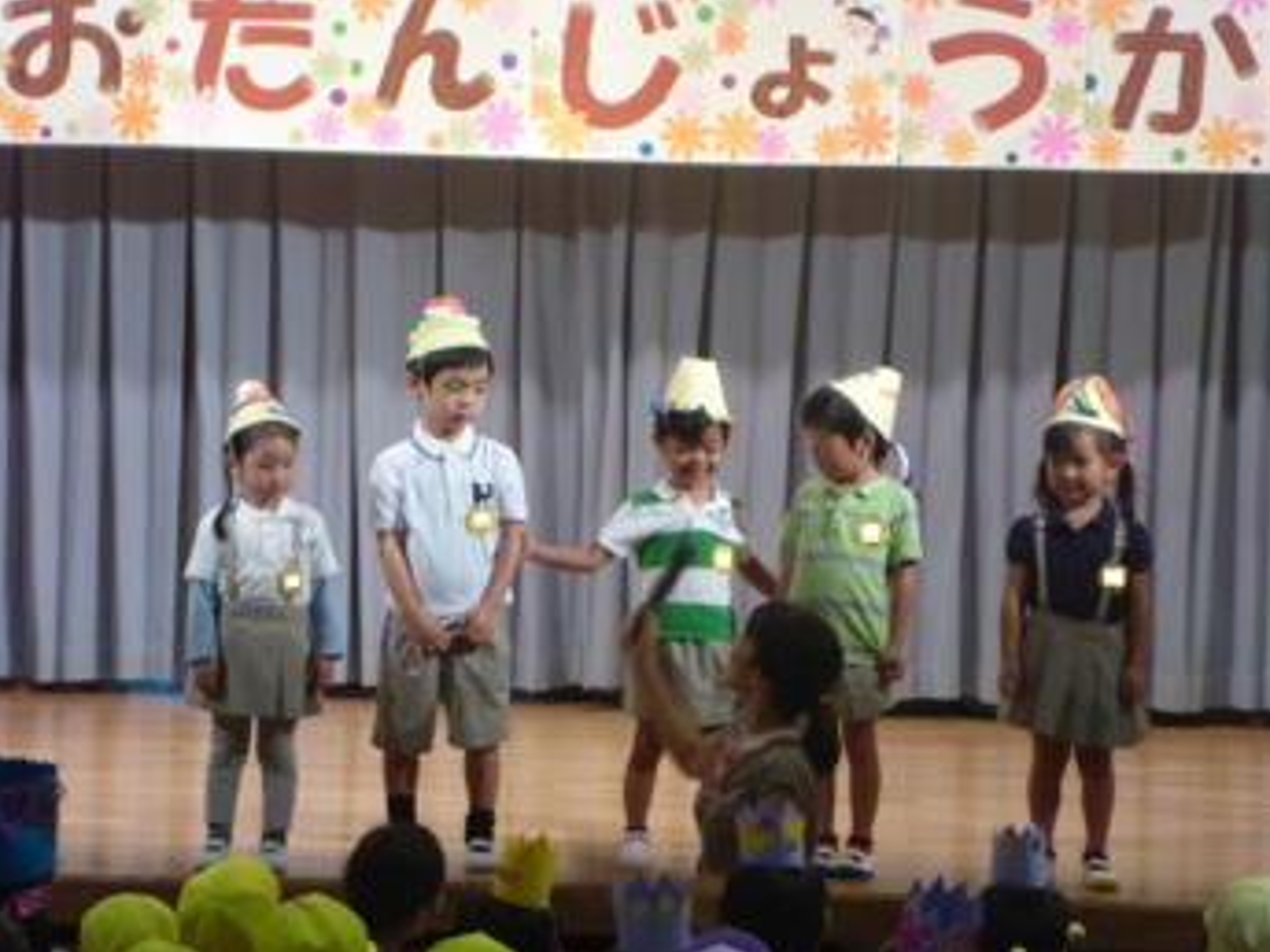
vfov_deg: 11.4
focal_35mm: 130
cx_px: 639
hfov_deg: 15.2
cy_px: 480
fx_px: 4769
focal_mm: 22.8
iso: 800
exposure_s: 1/20
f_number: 5.9
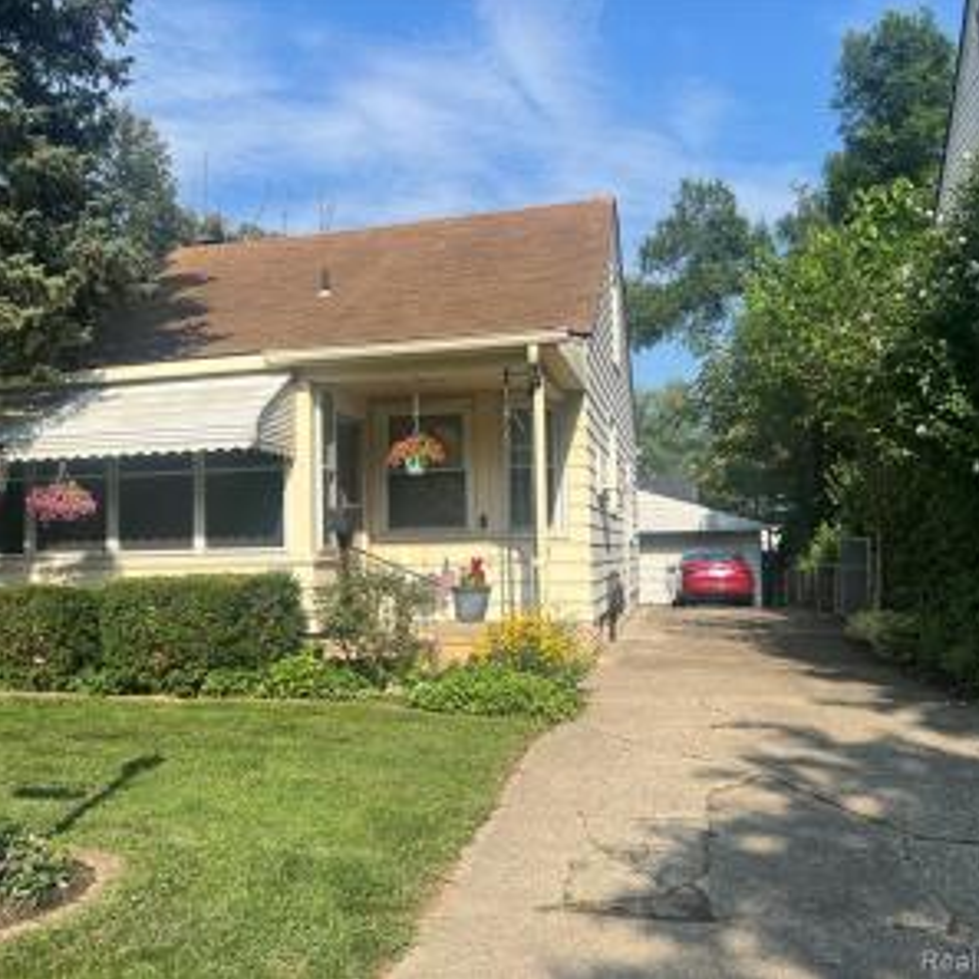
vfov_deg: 52.5
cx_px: 392
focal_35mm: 31
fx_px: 992
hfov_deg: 52.2
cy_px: 488
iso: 50
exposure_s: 1/3831
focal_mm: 5.7
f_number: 1.5
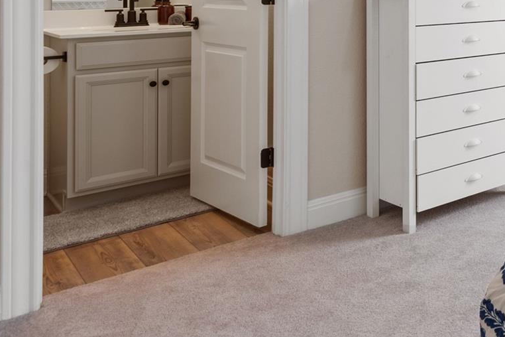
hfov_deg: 32.9
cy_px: -7
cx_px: 665
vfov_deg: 29.0
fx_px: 603
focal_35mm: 43
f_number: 9
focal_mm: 16
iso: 320
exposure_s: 1/2
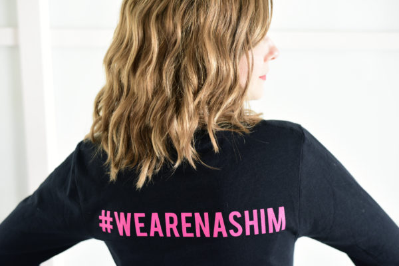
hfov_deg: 39.6
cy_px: 133
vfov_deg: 27.0
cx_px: 200
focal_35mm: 50
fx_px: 554
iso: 1600
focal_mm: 50
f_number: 2.8
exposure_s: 1/200
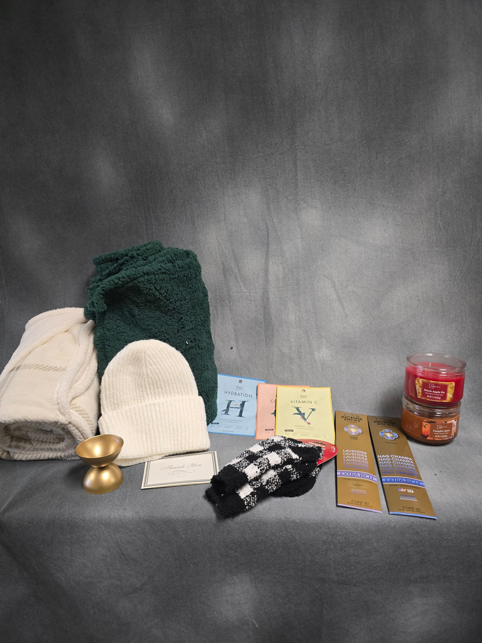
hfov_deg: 58.9
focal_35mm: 23
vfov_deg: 73.9
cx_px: 241
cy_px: 322
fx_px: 427
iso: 400
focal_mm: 6.3
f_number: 1.7
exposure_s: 1/120
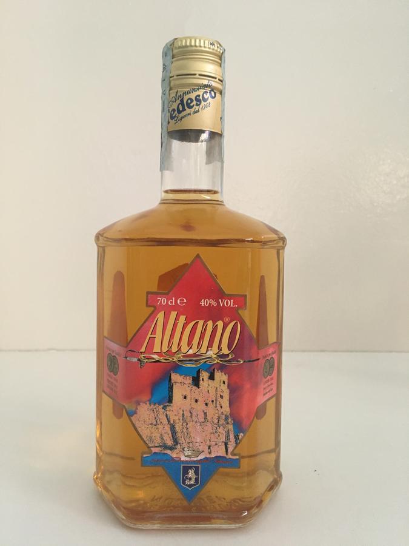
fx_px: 457
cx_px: 204
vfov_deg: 61.7
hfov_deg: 48.2
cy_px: 273
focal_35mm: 29
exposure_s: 1/33
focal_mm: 4.15
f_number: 2.2
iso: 200
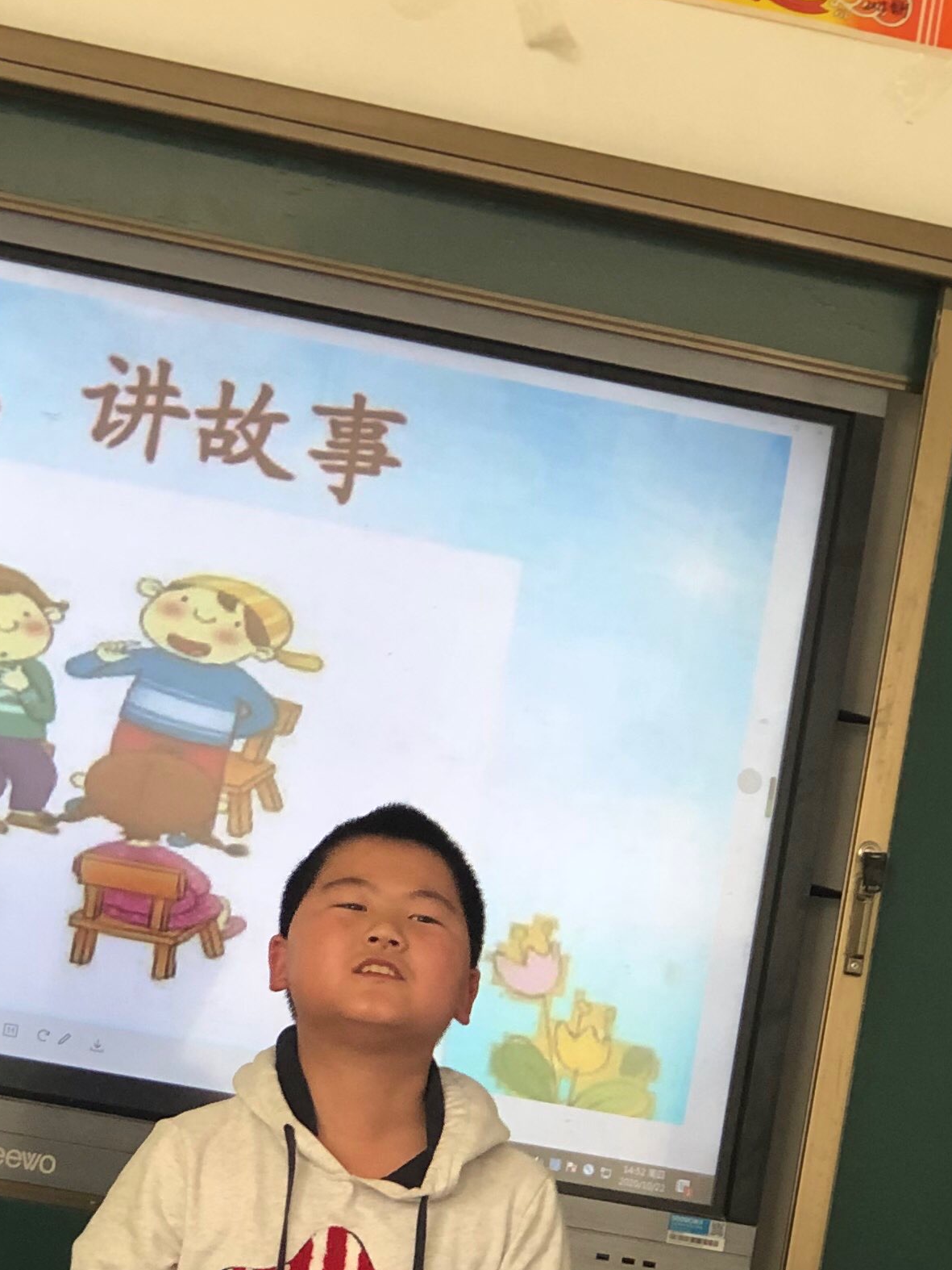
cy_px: 817
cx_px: 202
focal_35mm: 146
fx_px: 5352
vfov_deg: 13.5
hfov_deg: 10.1
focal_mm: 6.6
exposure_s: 1/30
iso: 40
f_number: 2.8
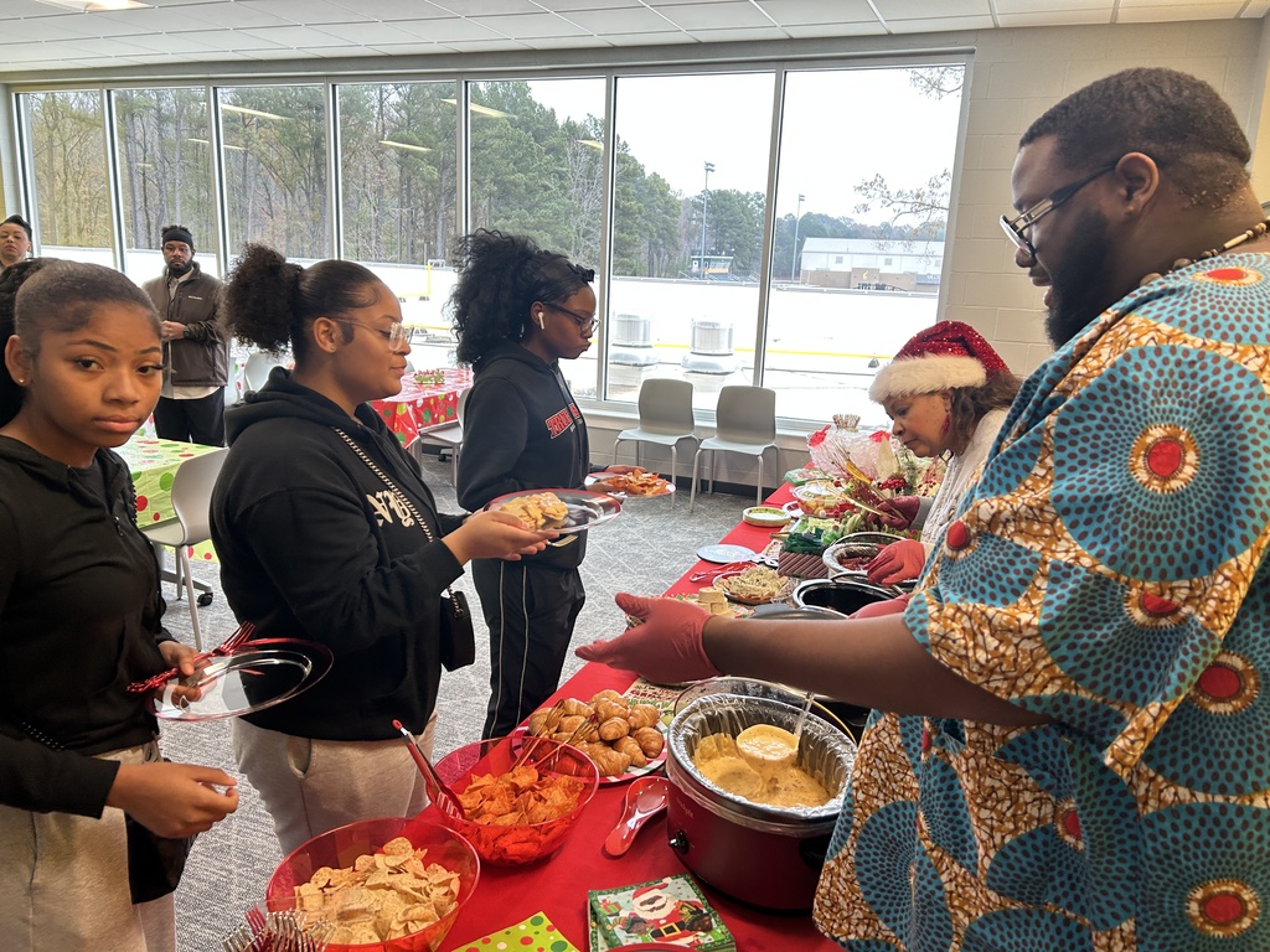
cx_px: 635
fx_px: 954
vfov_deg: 53.1
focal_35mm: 26
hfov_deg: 67.3
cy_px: 476
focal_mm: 5.7
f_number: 1.5
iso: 80
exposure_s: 1/120
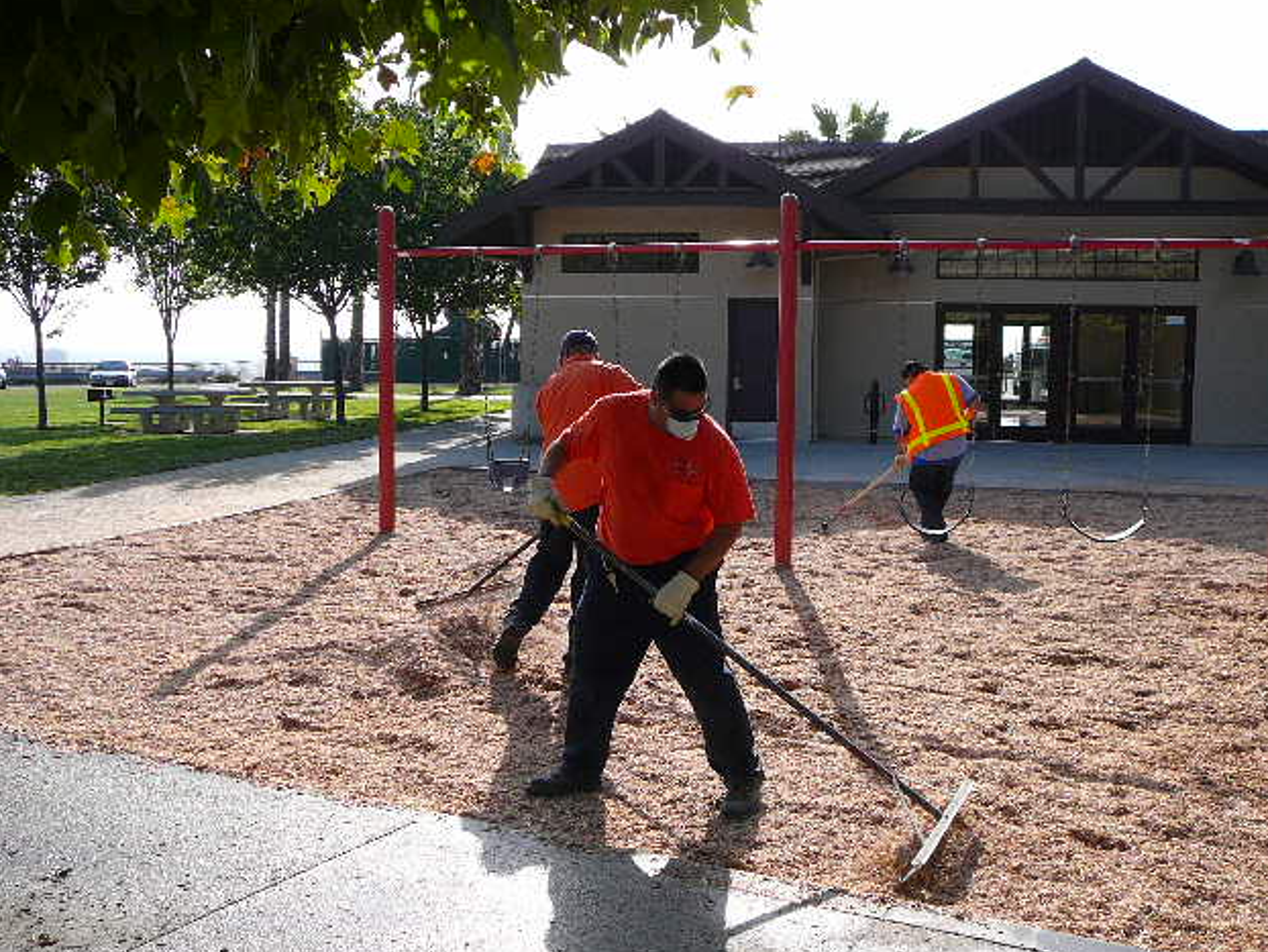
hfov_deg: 51.3
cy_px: 473
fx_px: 1319
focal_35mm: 36
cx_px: 648
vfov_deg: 39.7
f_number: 2.8
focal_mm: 5.2
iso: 80
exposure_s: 1/640
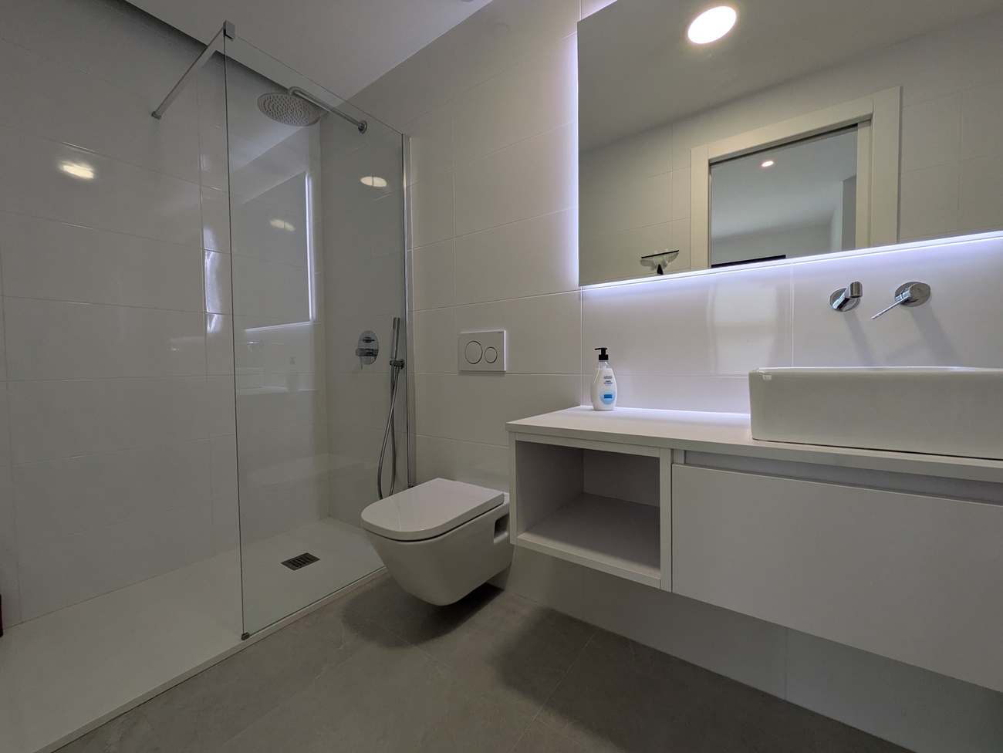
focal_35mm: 14
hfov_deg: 102.0
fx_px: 406
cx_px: 502
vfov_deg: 85.7
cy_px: 376
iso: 60
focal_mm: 1.83
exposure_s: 1/100
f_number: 2.2
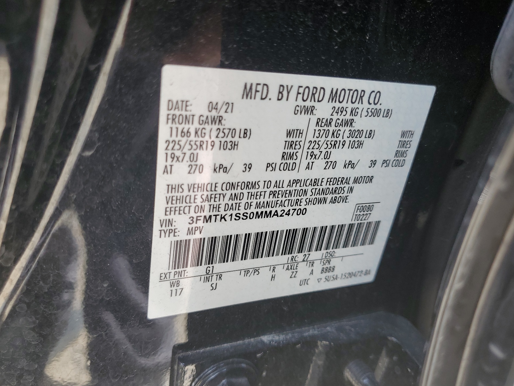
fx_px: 401
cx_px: 255
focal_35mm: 27
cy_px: 195
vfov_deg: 51.4
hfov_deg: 65.3
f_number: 1.5
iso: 50
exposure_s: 1/256
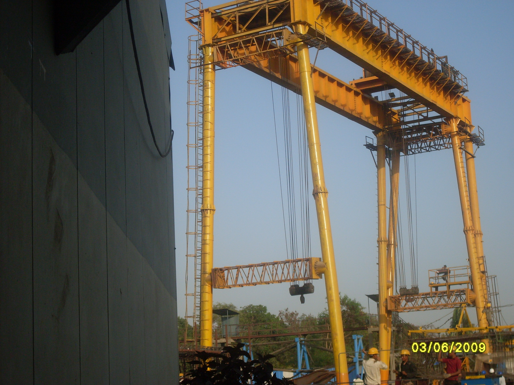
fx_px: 1203
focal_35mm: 81
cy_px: 192
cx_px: 257
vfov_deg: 18.2
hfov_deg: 24.1
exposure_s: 1/750
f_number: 4
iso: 80
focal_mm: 13.5
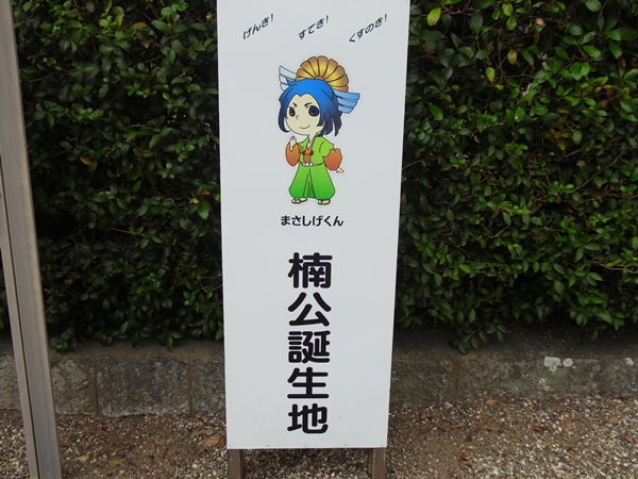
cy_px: 240
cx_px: 319
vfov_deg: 41.8
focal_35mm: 34
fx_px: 627
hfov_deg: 54.0
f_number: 4.2
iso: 200
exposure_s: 1/640
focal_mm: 17
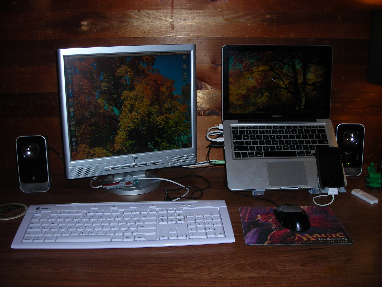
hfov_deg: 49.0
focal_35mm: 38
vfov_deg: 37.7
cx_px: 191
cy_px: 144
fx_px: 419
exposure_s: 1/60.1
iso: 50
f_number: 3.2
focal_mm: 6.3
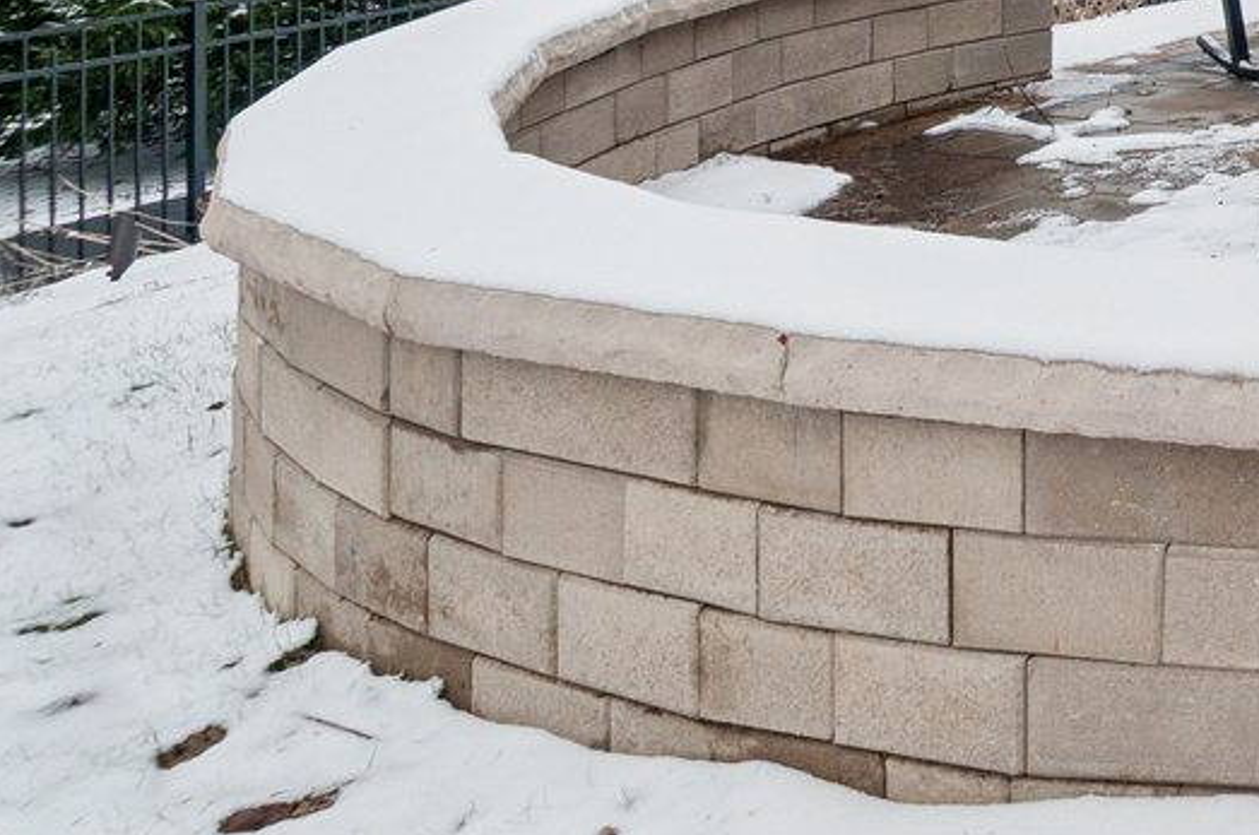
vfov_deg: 20.3
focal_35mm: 56
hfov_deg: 25.8
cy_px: -457
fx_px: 1955
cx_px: 1916
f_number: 8
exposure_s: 1/250
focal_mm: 12
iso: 250
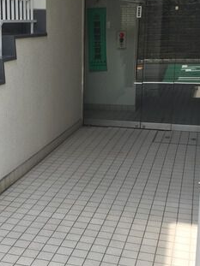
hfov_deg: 25.4
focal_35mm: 56
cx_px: 25
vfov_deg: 34.4
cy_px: 134
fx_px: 432
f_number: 2.2
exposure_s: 1/527
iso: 32
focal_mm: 4.15
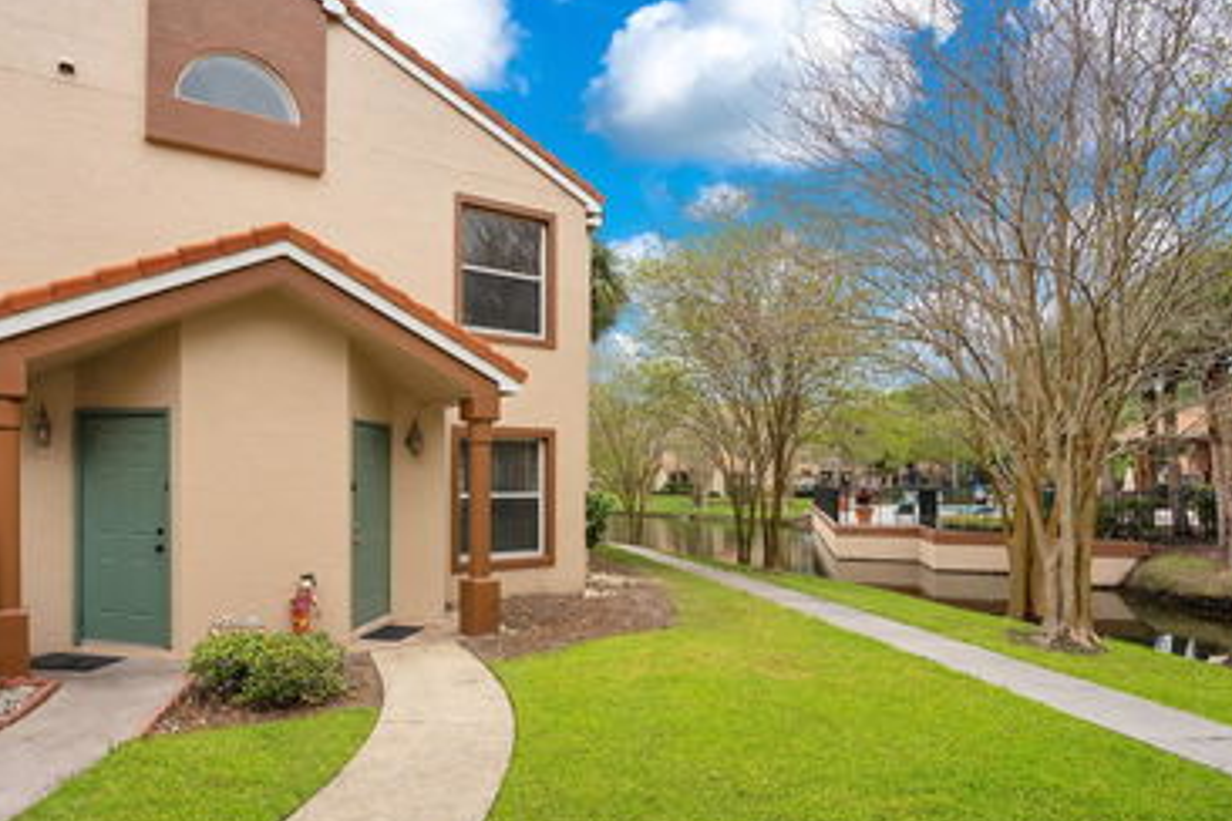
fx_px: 719
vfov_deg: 59.0
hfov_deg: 80.0
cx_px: 478
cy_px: 491
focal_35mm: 21
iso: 100
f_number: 5.6
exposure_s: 1/80
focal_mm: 16
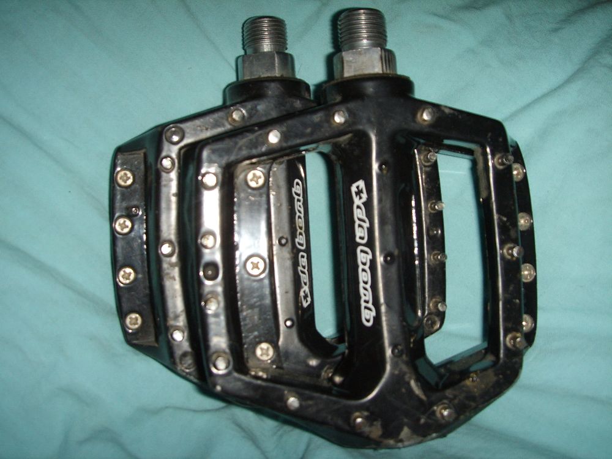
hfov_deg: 47.9
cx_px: 306
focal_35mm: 39
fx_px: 690
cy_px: 230
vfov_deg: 36.8
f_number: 3.5
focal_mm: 6.6
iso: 100
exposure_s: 1/45
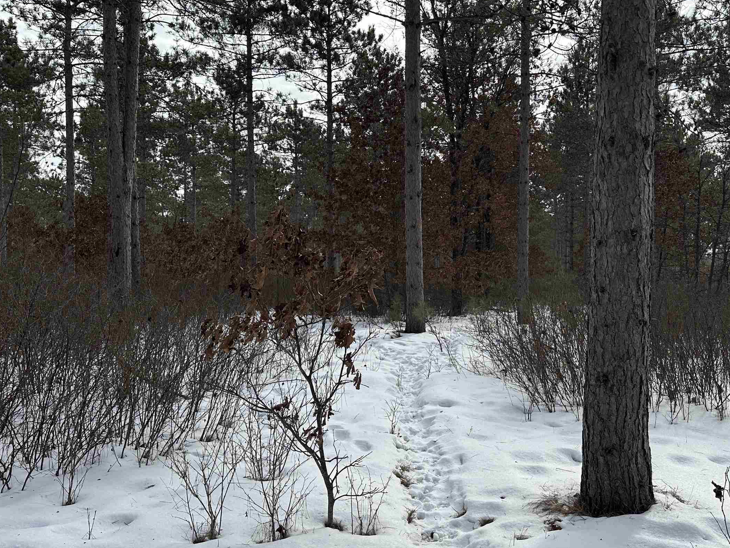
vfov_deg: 40.6
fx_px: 738
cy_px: 311
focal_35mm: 35
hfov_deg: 51.9
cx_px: 473
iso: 80
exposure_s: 1/3717
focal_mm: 6.86
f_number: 1.78
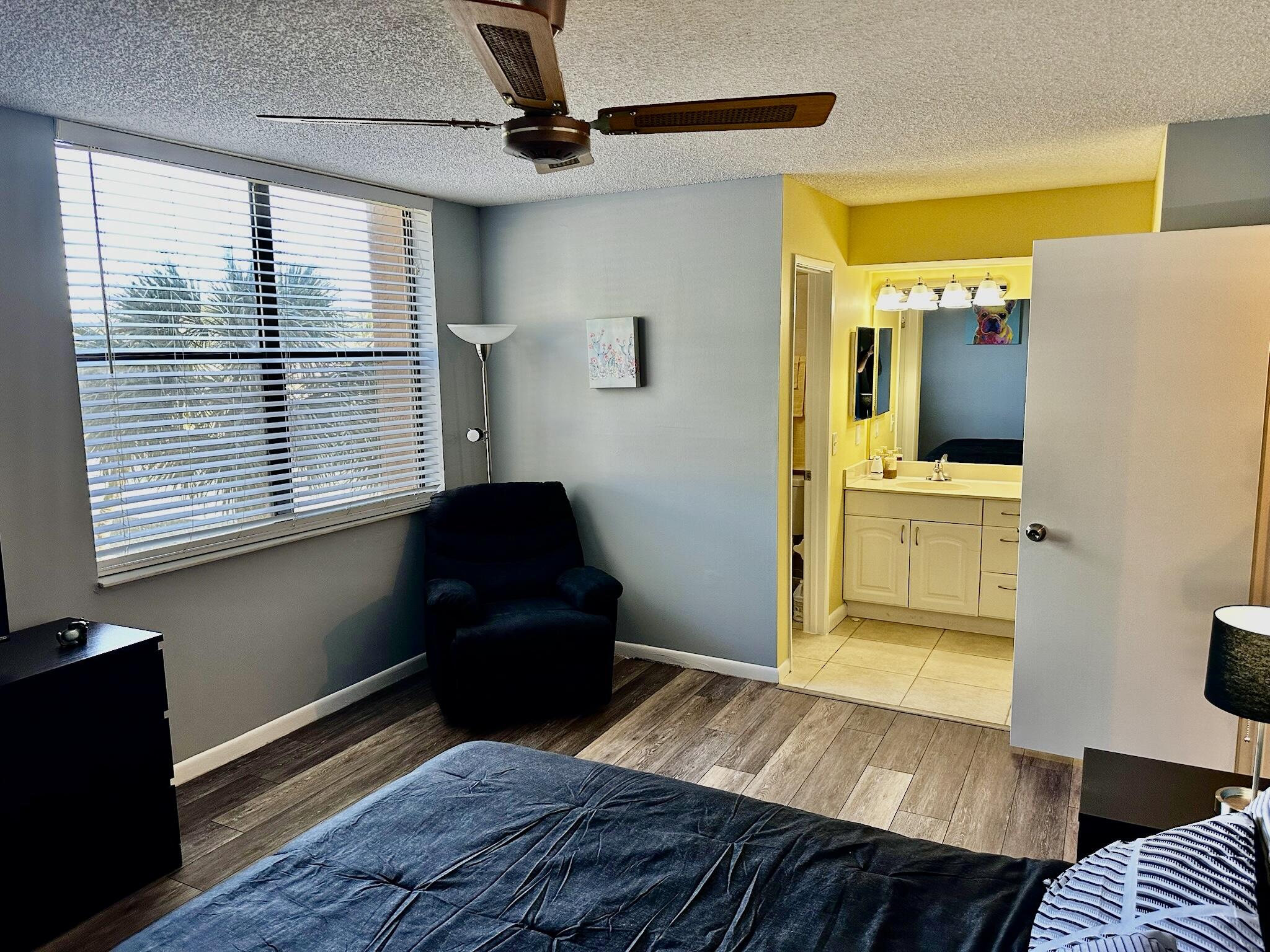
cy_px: 476
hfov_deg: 71.6
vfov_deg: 56.8
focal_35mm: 24
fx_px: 881
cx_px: 635
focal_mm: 6.86
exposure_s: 1/120
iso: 160
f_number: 1.78
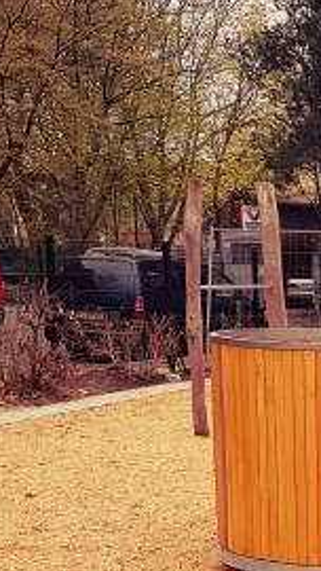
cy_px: 459
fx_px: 1270
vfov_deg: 24.9
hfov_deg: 13.1
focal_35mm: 84
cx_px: 574
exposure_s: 1/920
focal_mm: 4.2
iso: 50
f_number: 1.7
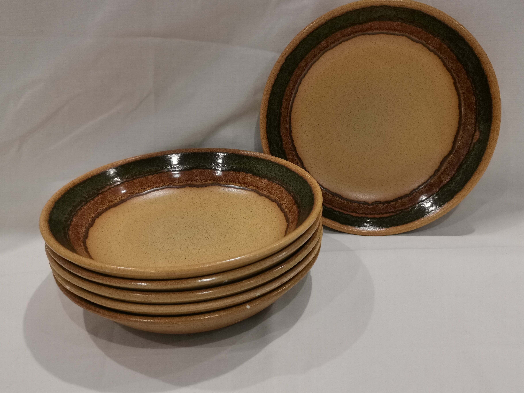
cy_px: 196
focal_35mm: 31
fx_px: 469
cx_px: 262
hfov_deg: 58.4
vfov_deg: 45.4
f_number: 1.8
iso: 160
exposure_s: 1/100
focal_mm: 5.58
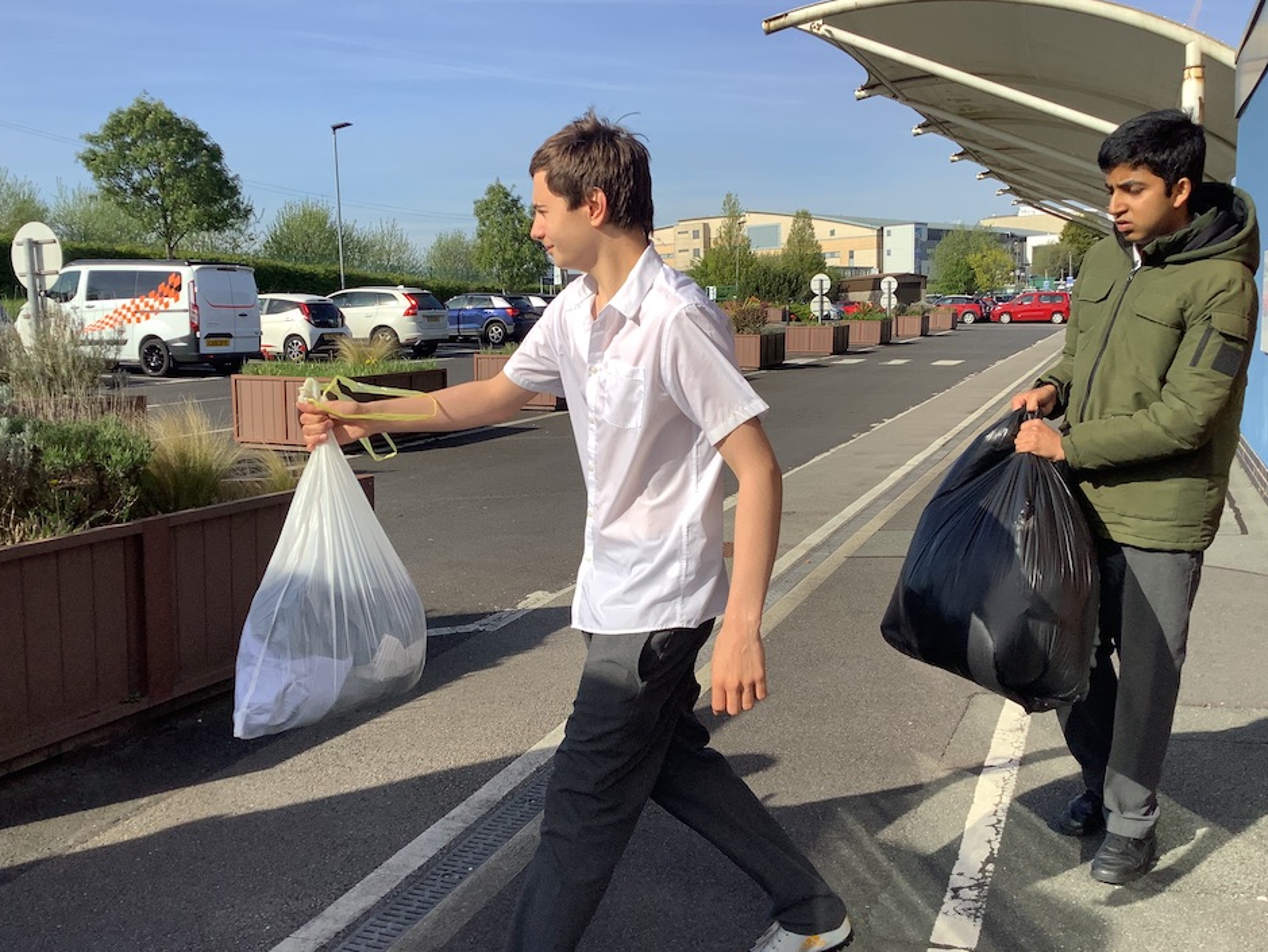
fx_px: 1209
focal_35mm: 33
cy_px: 483
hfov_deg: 55.3
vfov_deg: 43.0
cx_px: 614
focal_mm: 3.3
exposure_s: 1/1359
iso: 25
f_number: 2.4
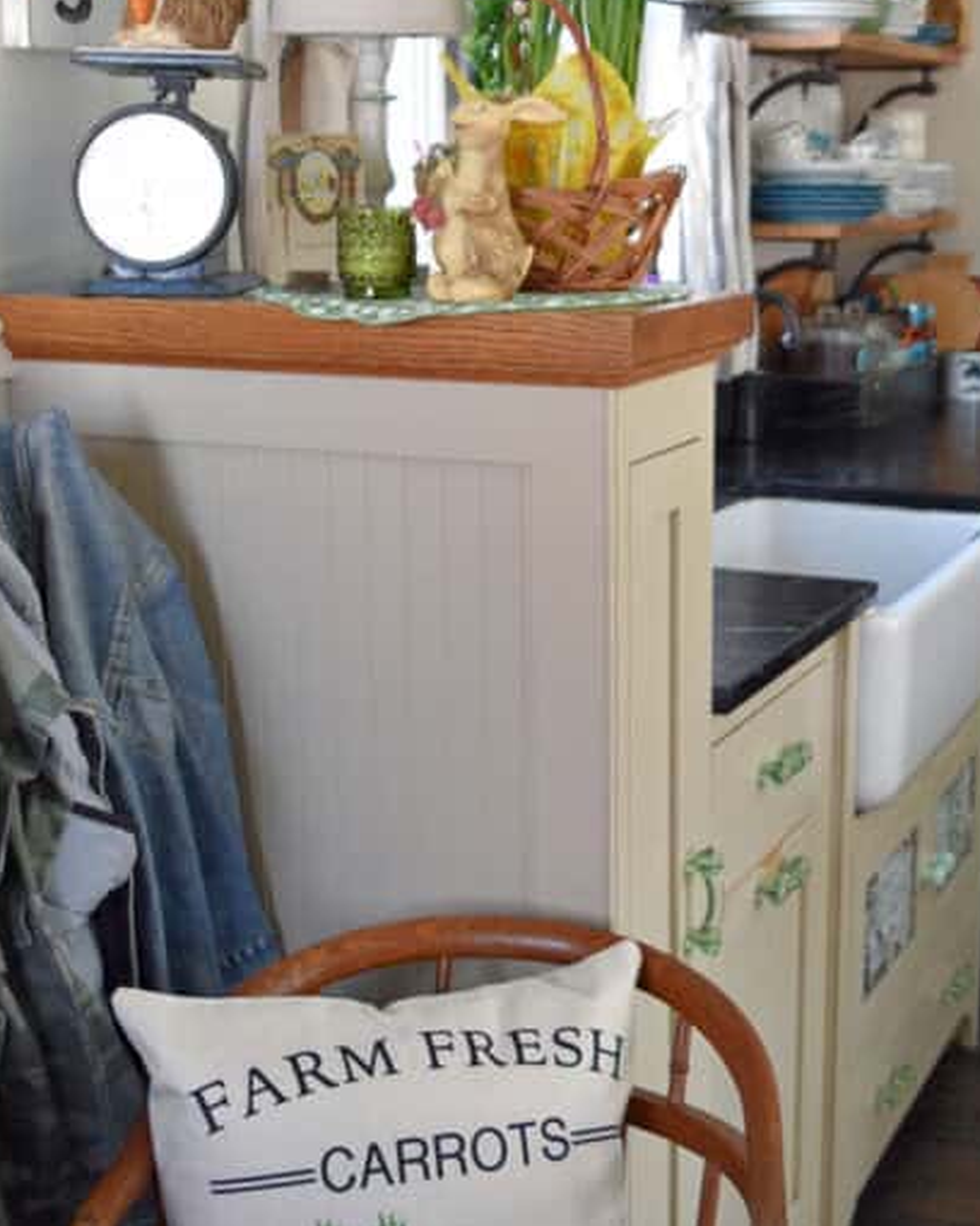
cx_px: 680
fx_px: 1850
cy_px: 390
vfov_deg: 36.2
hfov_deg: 29.4
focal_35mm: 51
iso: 400
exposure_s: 1/60
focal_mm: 18
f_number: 4
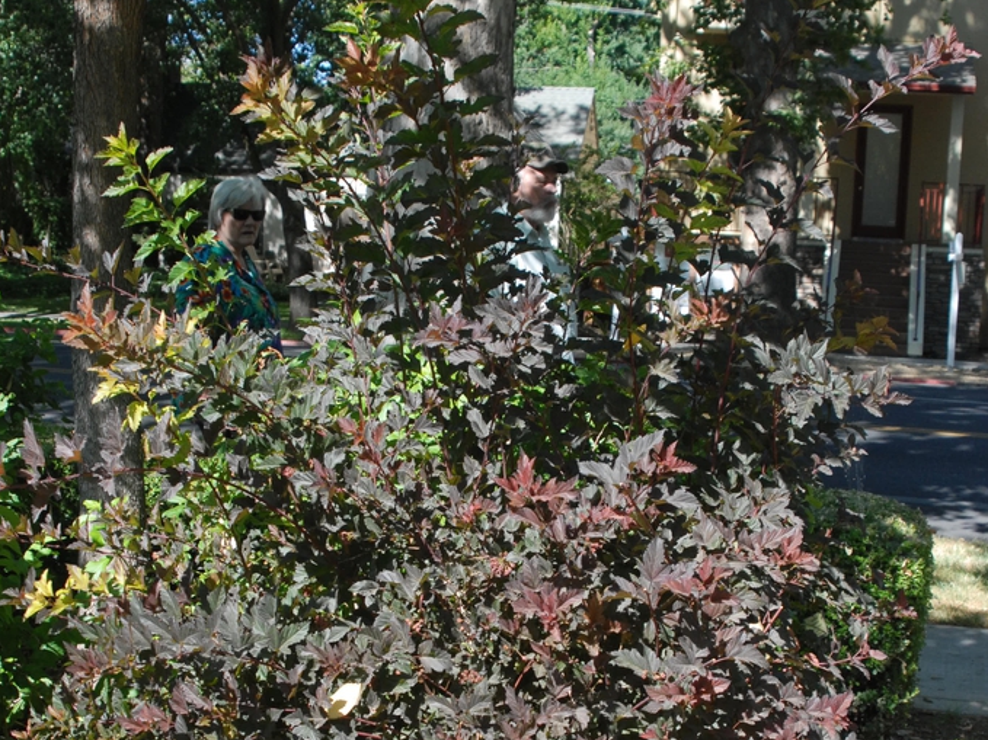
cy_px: 564
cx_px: 494
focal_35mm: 61
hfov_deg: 31.7
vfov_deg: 23.7
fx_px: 1741
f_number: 8
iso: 400
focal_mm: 28
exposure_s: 1/250
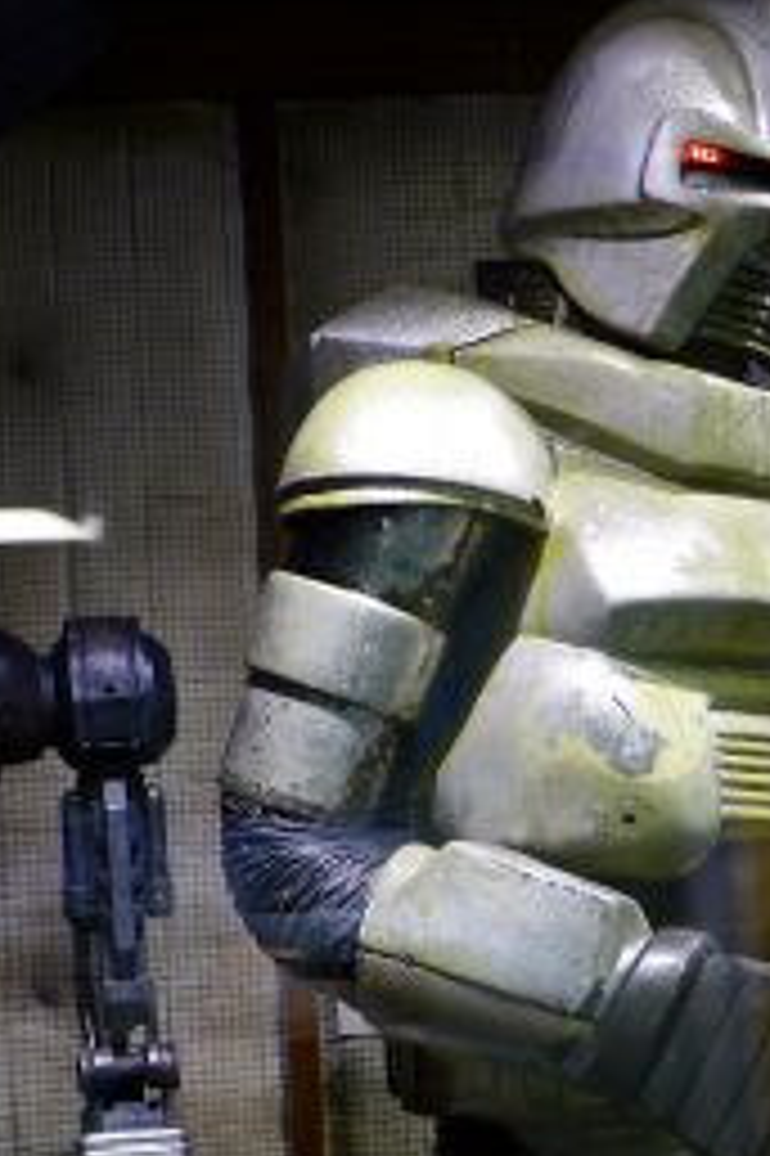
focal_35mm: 63
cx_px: 662
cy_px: 778
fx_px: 2024
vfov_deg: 31.6
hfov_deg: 21.2
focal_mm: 6.9
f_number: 1.6
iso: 400
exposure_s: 1/60
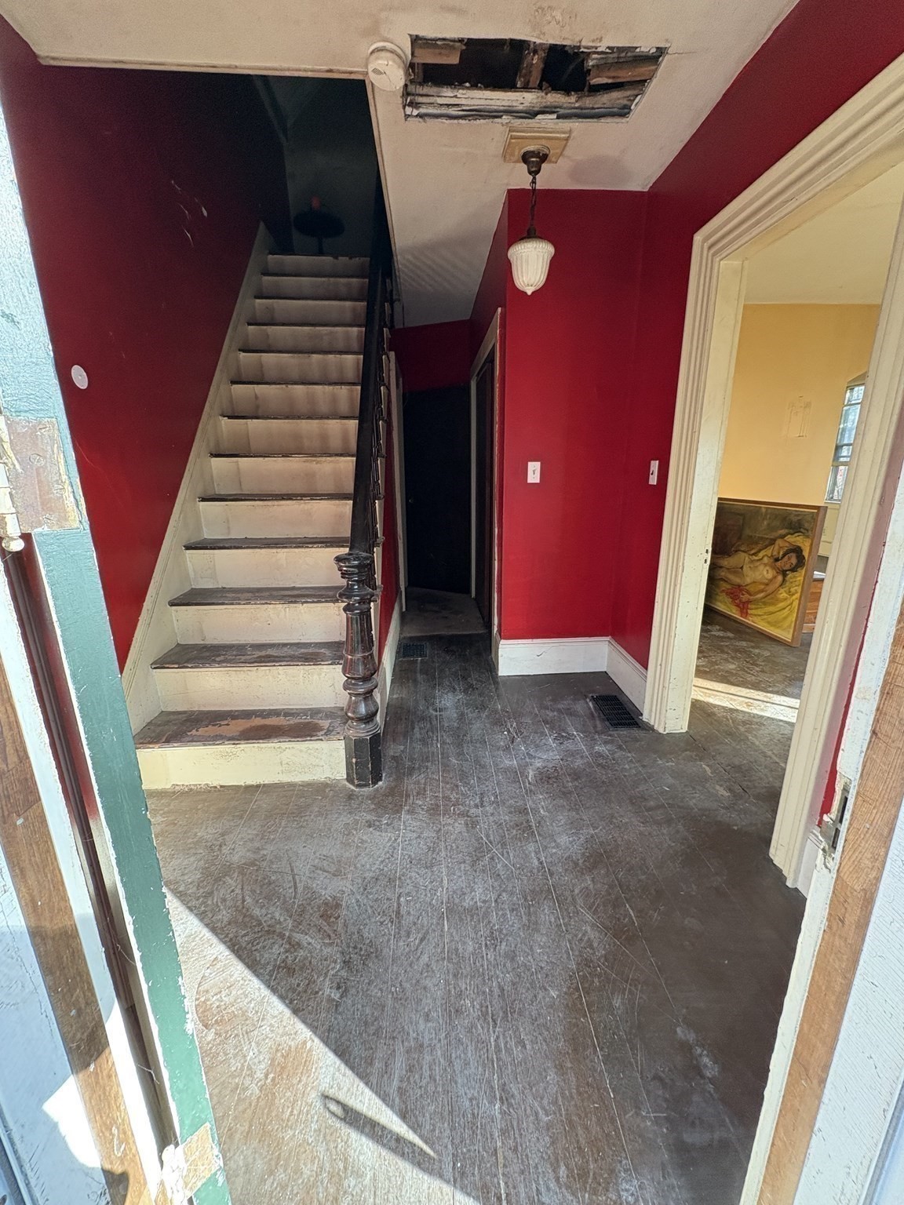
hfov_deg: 85.7
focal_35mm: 14
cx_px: 452
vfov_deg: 102.1
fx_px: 487
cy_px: 602
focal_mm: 2.22
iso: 250
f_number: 2.2
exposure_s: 1/98
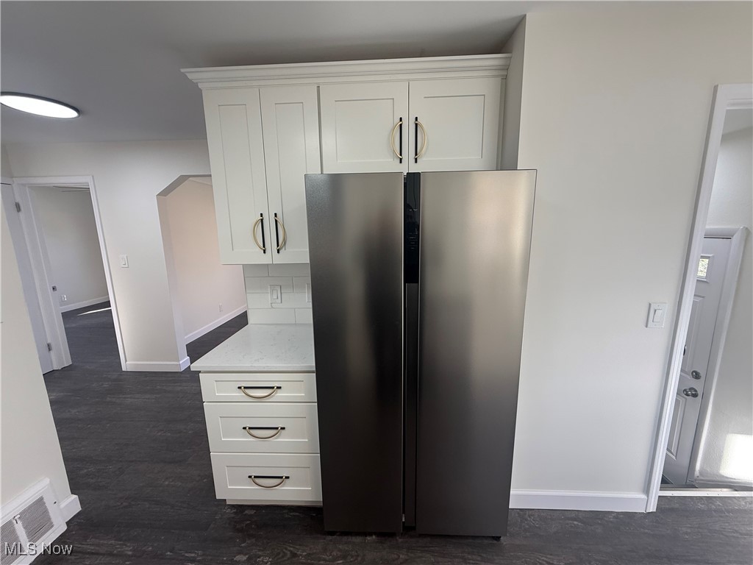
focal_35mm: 14
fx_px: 305
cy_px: 282
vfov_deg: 85.7
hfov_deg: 102.1
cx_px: 376
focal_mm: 2.22
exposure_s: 1/99
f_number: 2.2
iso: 80
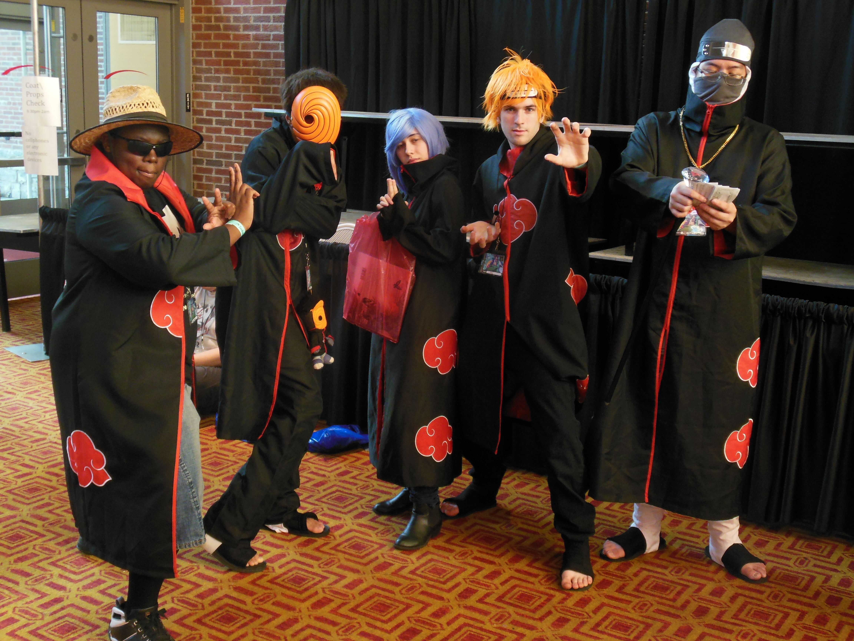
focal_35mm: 43
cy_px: 320
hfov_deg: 43.9
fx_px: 1061
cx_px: 427
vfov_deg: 33.6
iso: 400
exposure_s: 1/15
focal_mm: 7.7
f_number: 3.8
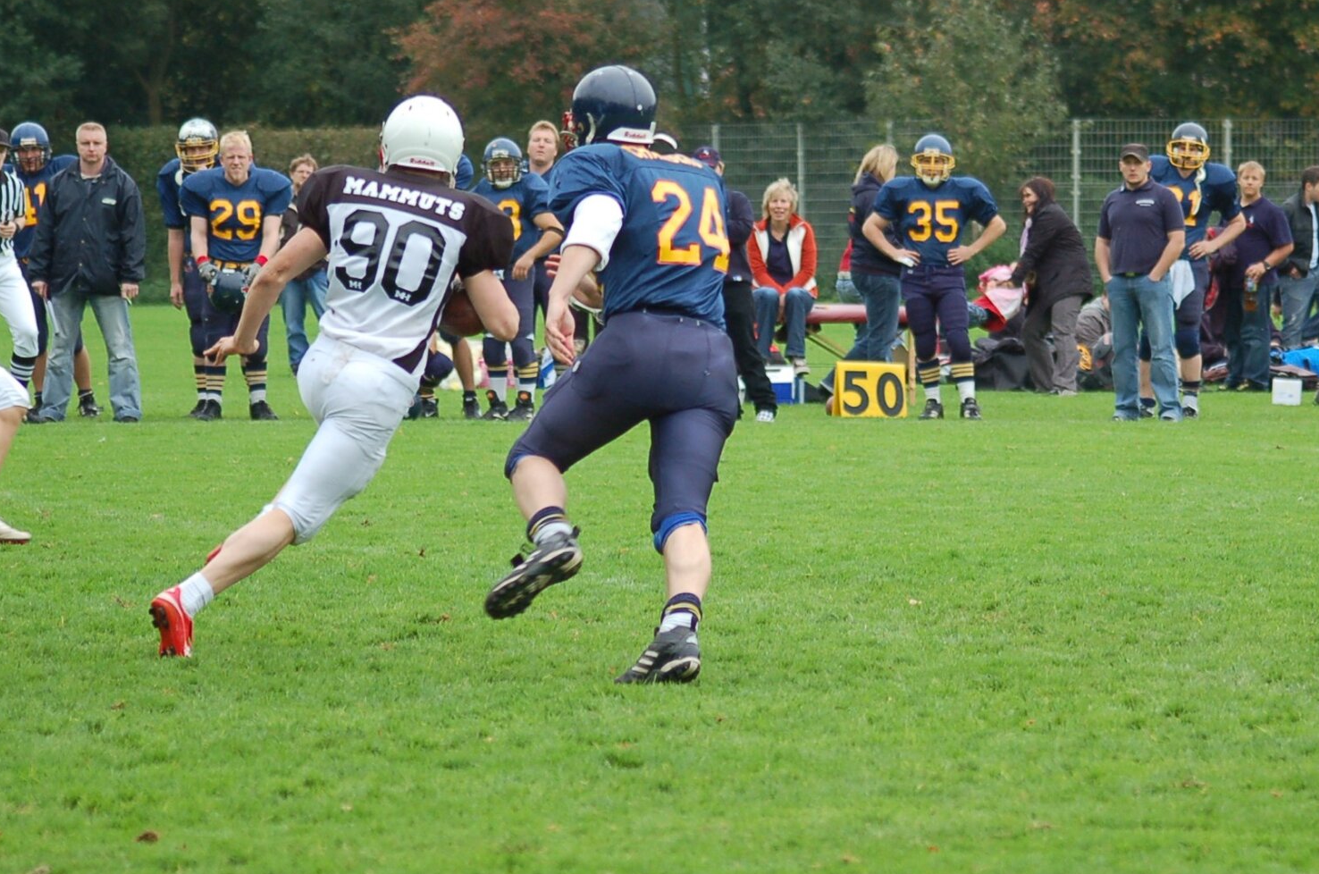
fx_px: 8996
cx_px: 808
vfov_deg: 5.6
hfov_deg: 8.4
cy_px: 343
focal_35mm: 246
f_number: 4.2
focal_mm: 110
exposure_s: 1/640
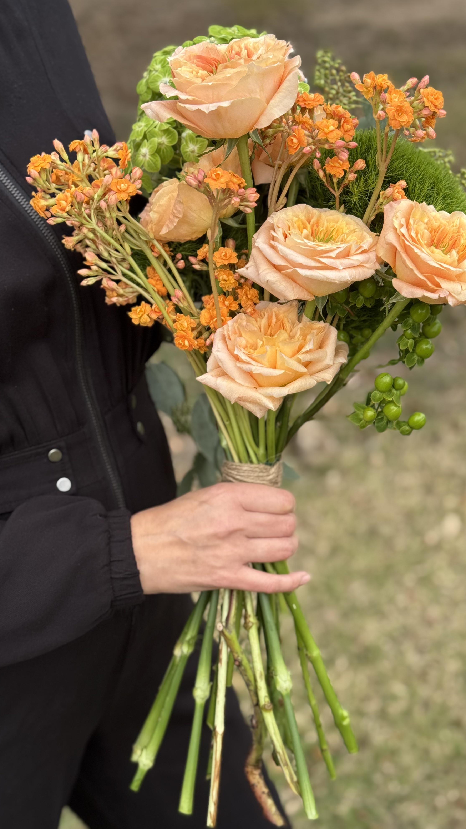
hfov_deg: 22.6
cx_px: 265
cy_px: 410
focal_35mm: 53
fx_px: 1164
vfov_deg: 39.2
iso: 64
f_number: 1.78
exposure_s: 1/1011
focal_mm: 6.76
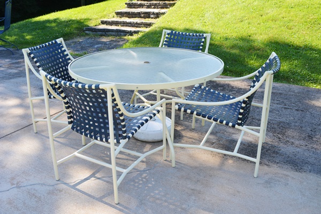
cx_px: 160
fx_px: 294
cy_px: 107
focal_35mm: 33
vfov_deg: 40.0
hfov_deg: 57.2
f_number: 7.1
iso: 200
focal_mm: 22
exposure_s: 1/200
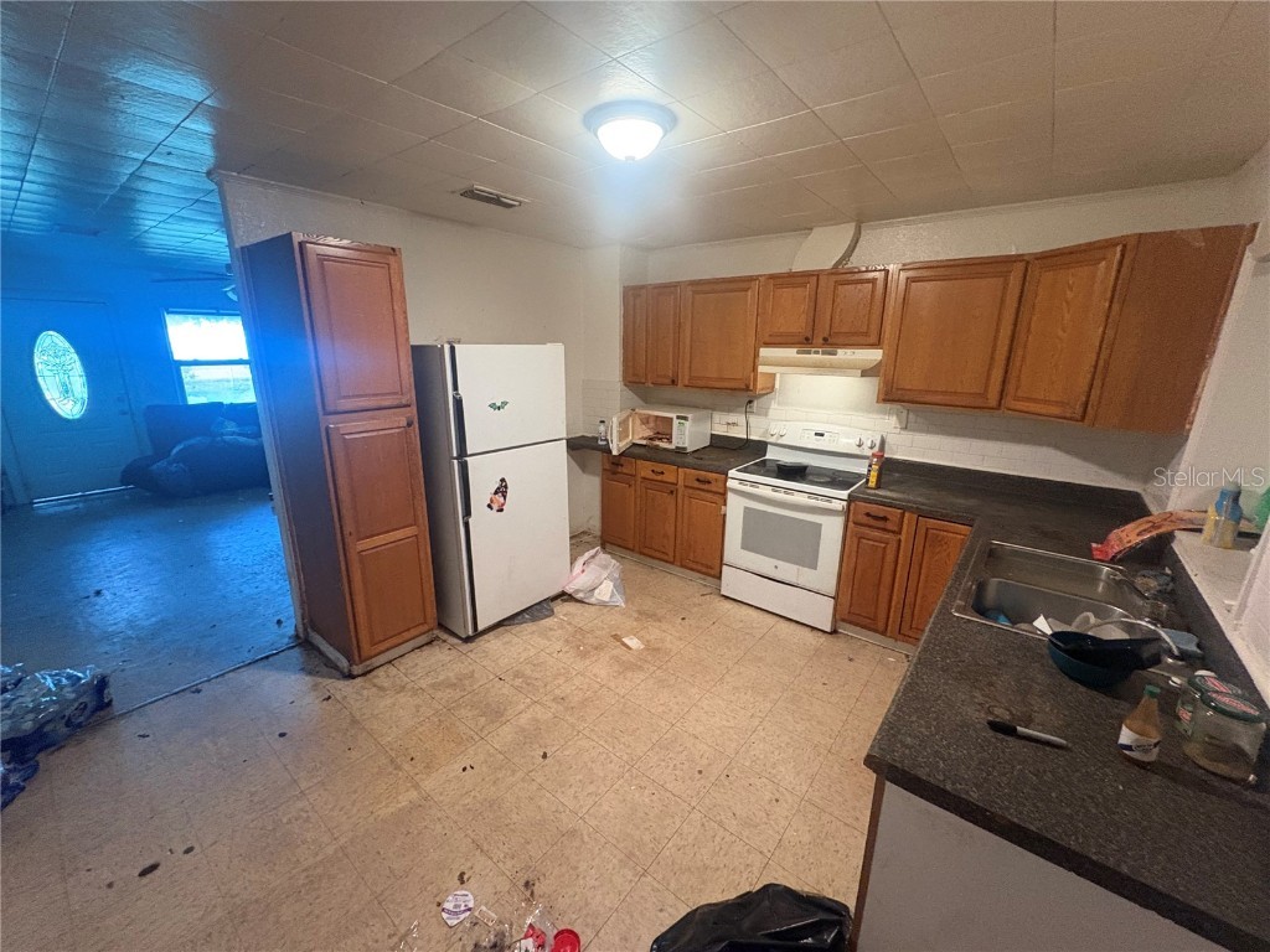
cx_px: 635
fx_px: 514
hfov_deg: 102.1
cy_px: 476
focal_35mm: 14
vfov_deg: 85.7
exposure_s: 1/60
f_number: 2.2
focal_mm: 2.22
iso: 800
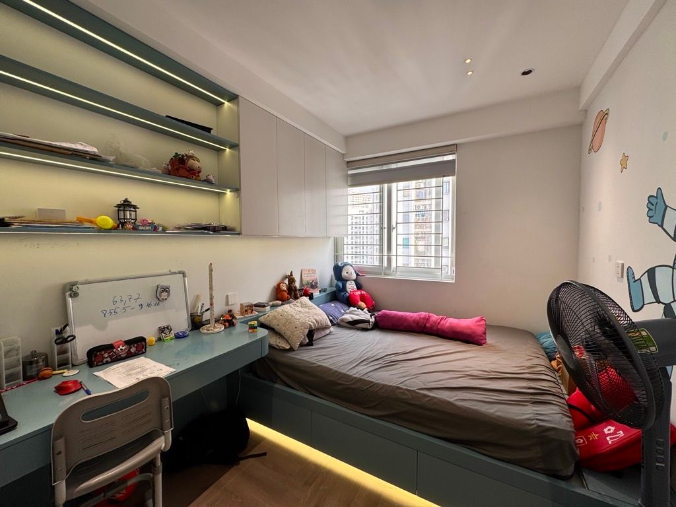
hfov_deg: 102.1
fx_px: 273
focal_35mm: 14
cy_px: 254
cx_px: 338
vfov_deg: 85.7
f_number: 2.2
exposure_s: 1/116
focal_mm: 2.22
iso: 40
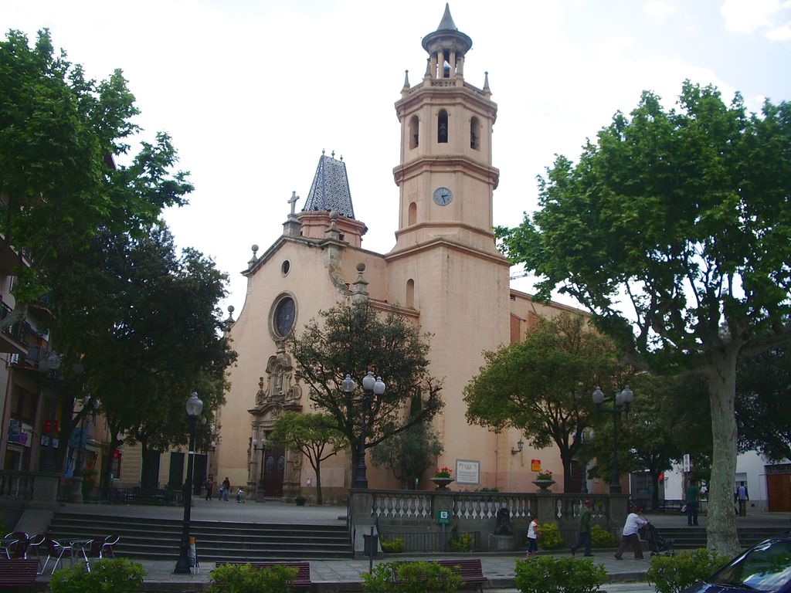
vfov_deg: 40.7
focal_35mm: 35
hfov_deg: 52.6
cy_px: 296
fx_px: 800
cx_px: 396
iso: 50
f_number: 4.3
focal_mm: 5.8
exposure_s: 1/250
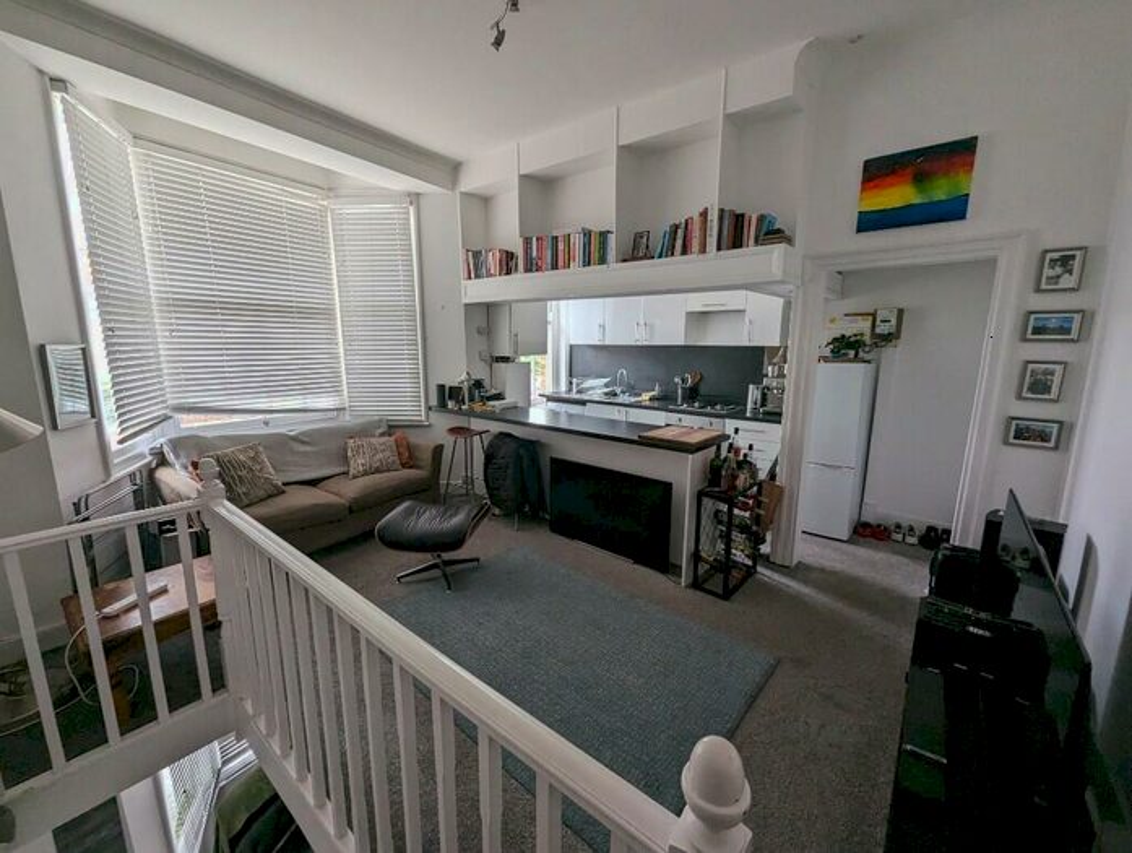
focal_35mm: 13
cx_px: 566
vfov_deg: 90.1
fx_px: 426
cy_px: 426
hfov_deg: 106.1
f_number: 2.2
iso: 112
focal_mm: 1.95
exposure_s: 1/41.2
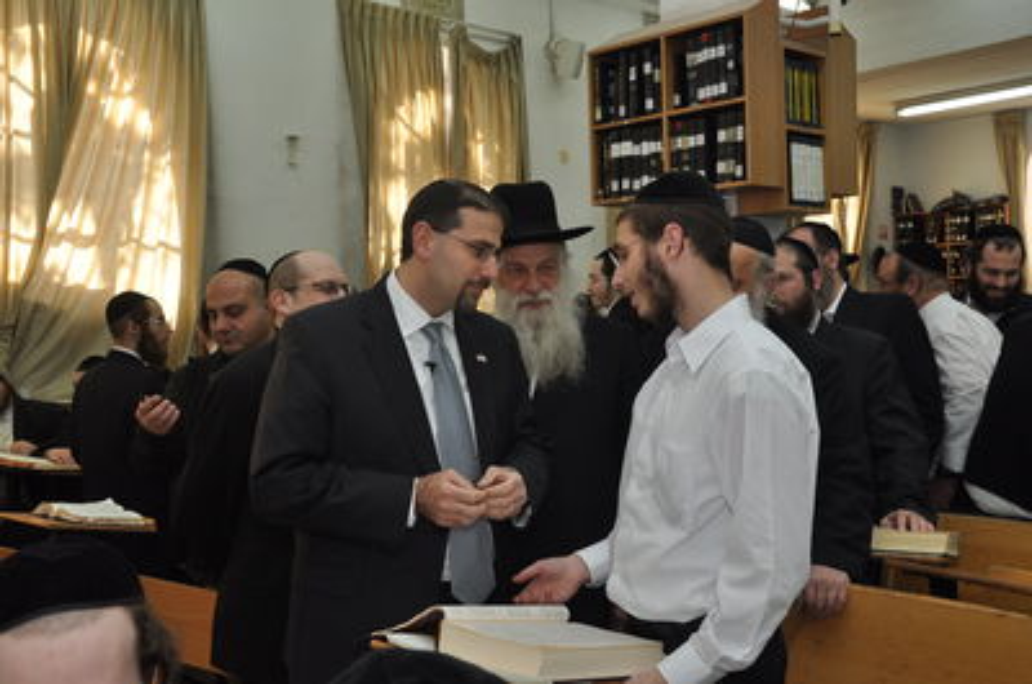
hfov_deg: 49.6
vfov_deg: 34.1
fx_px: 1116
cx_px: 516
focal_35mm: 39
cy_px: 342
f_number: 8
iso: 400
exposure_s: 1/80
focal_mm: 26
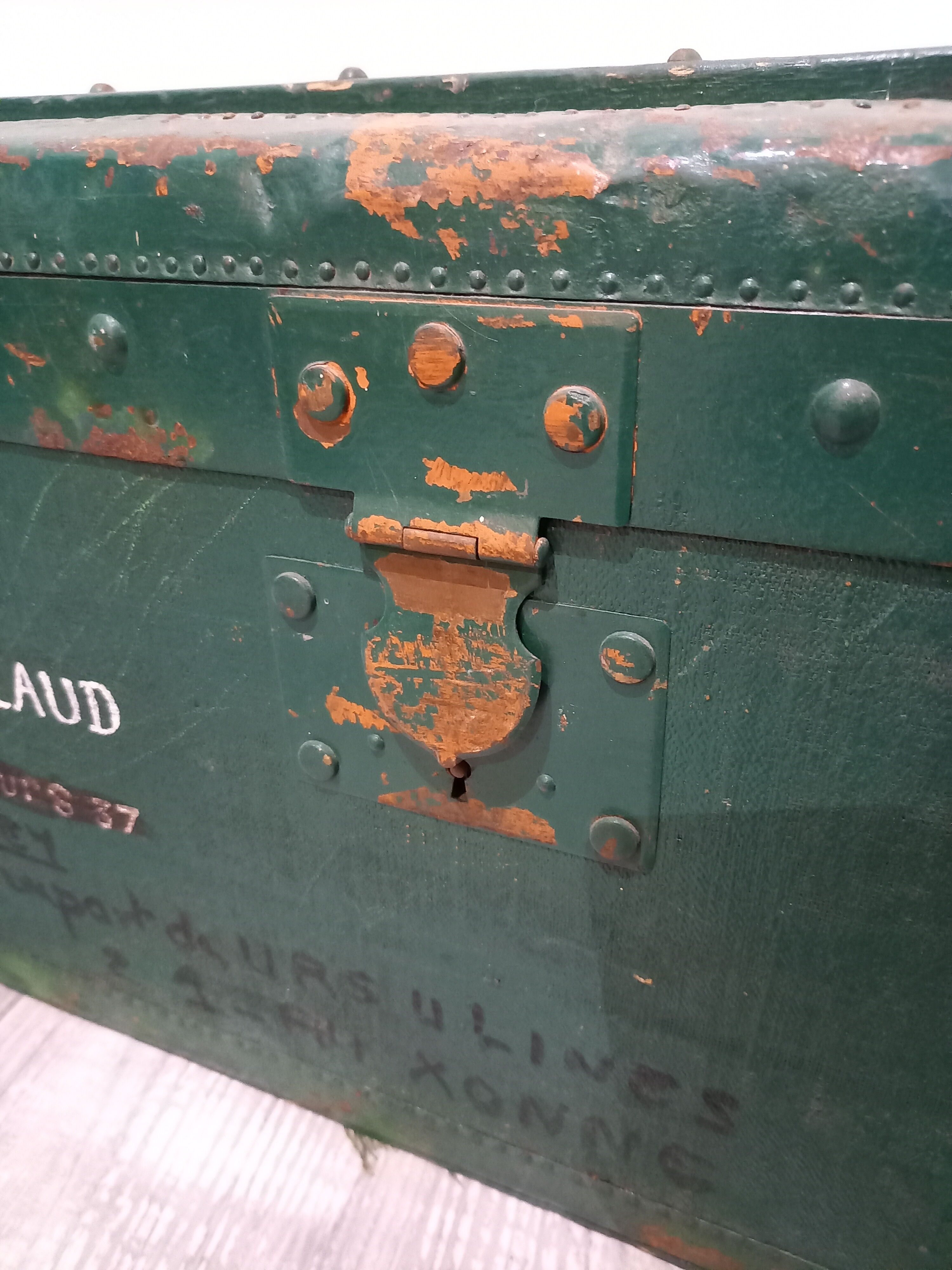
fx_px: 917
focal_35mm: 25
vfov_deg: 69.4
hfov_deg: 54.9
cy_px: 635
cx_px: 476
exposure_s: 1/14.3
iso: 2500
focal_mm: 4.6
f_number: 2
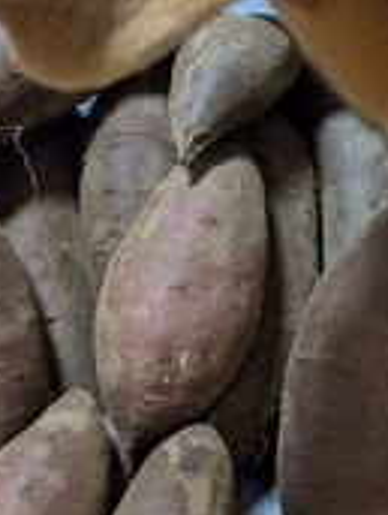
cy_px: 117
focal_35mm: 63
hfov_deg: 22.9
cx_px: 331
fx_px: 938
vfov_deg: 30.1
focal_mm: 4.38
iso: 195
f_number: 1.73
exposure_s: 1/40
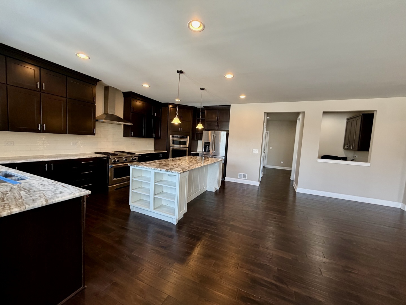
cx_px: 203
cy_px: 152
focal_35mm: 14
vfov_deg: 85.7
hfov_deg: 102.1
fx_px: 164
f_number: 2.2
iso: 320
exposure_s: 1/120
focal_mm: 2.22
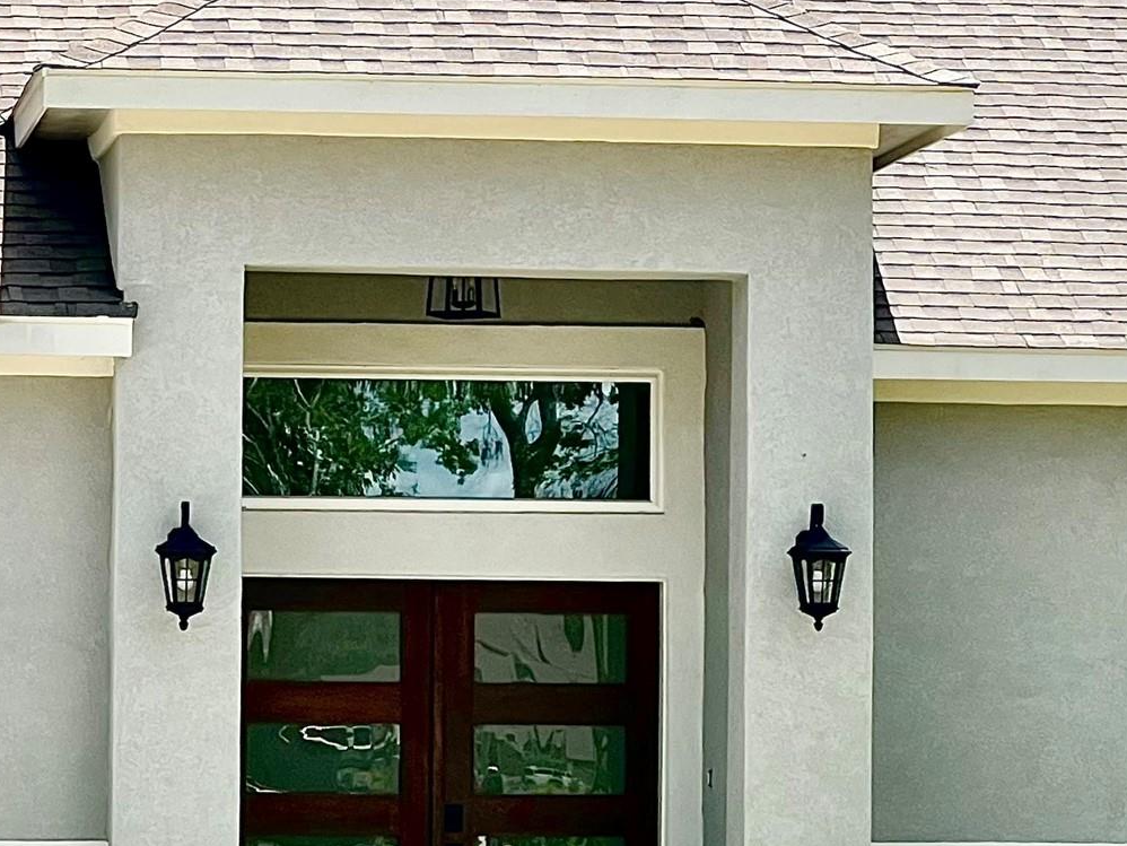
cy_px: 452
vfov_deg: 9.4
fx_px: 5145
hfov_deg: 12.5
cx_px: 420
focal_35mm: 158
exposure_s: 1/595
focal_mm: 9
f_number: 2.8
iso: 32
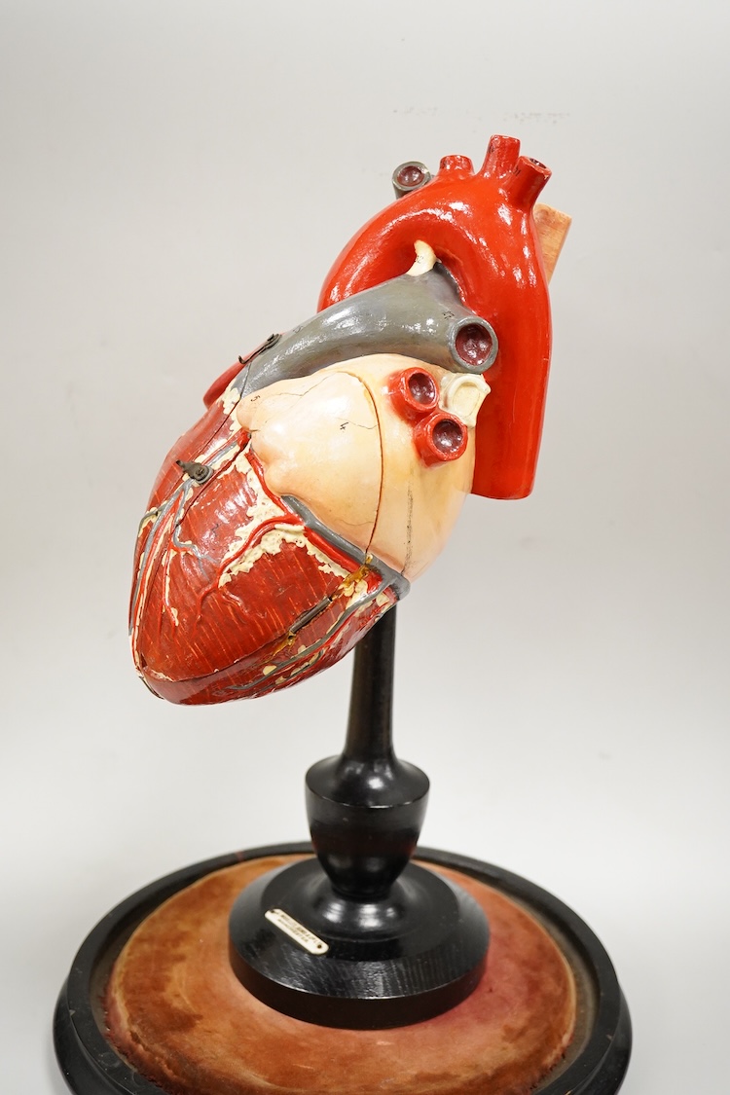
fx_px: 1369
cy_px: 548
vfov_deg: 43.6
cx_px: 365
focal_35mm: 45
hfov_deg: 29.9
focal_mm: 30
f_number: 5.6
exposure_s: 1/200
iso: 2500
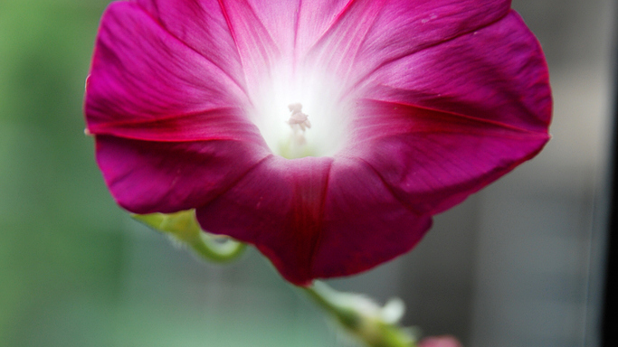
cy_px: 230
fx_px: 4060
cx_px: 309
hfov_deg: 8.7
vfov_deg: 4.9
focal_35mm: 248
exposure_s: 1/125
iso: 200
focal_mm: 105
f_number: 5.6
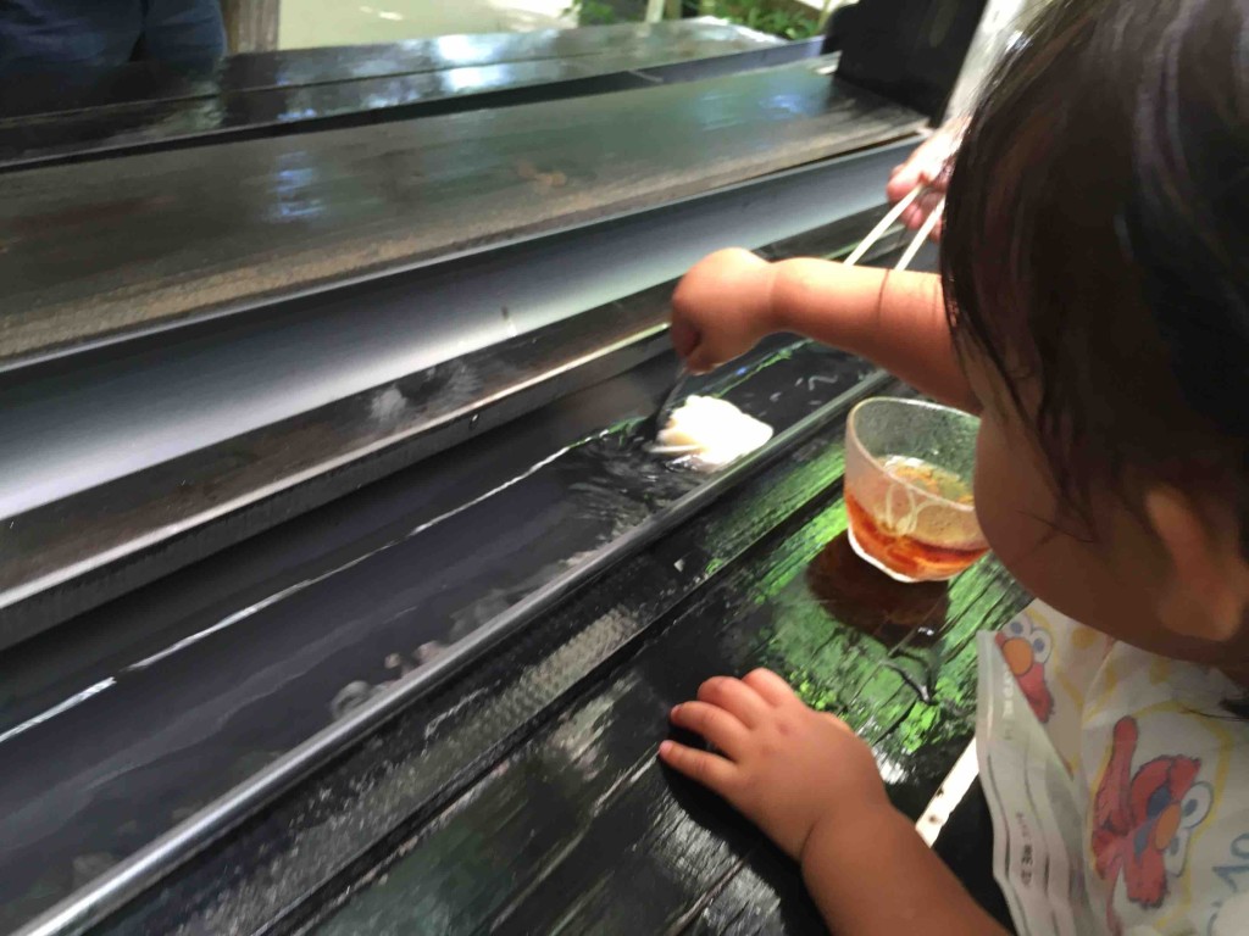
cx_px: 624
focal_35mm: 29
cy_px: 468
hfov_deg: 61.7
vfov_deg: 48.2
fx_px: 1046
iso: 64
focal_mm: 4.15
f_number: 2.2
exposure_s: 1/30
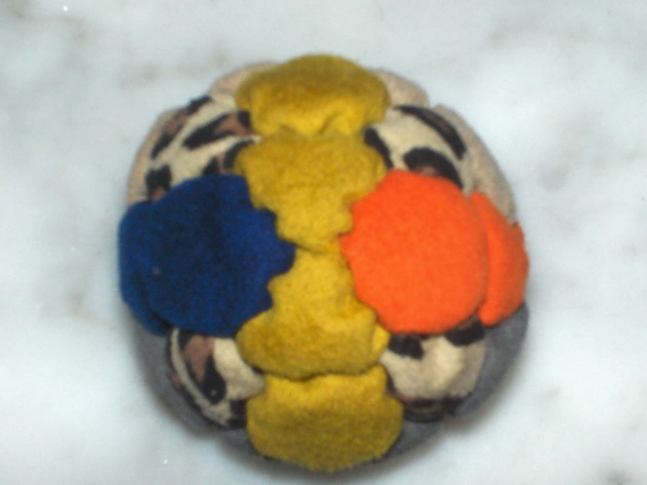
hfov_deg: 50.1
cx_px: 324
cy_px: 242
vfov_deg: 38.7
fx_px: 692
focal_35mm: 37
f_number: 6.5
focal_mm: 6.11
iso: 100
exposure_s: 1/60
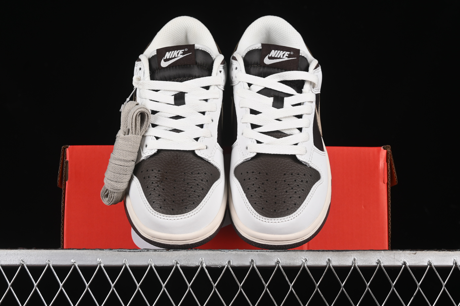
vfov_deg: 18.2
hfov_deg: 27.0
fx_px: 958
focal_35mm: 75
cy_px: 153
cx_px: 230
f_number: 8
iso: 160
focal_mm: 50
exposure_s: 1/80
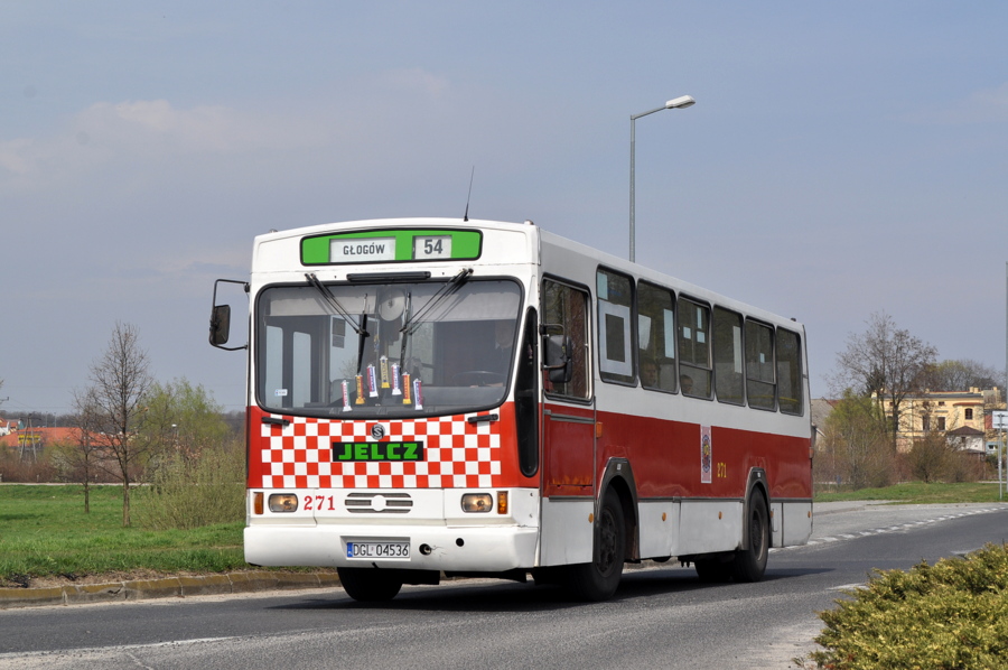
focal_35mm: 82
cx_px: 504
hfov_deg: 24.6
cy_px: 335
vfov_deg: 16.5
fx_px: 2307
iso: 200
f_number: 13
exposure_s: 1/640
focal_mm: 55
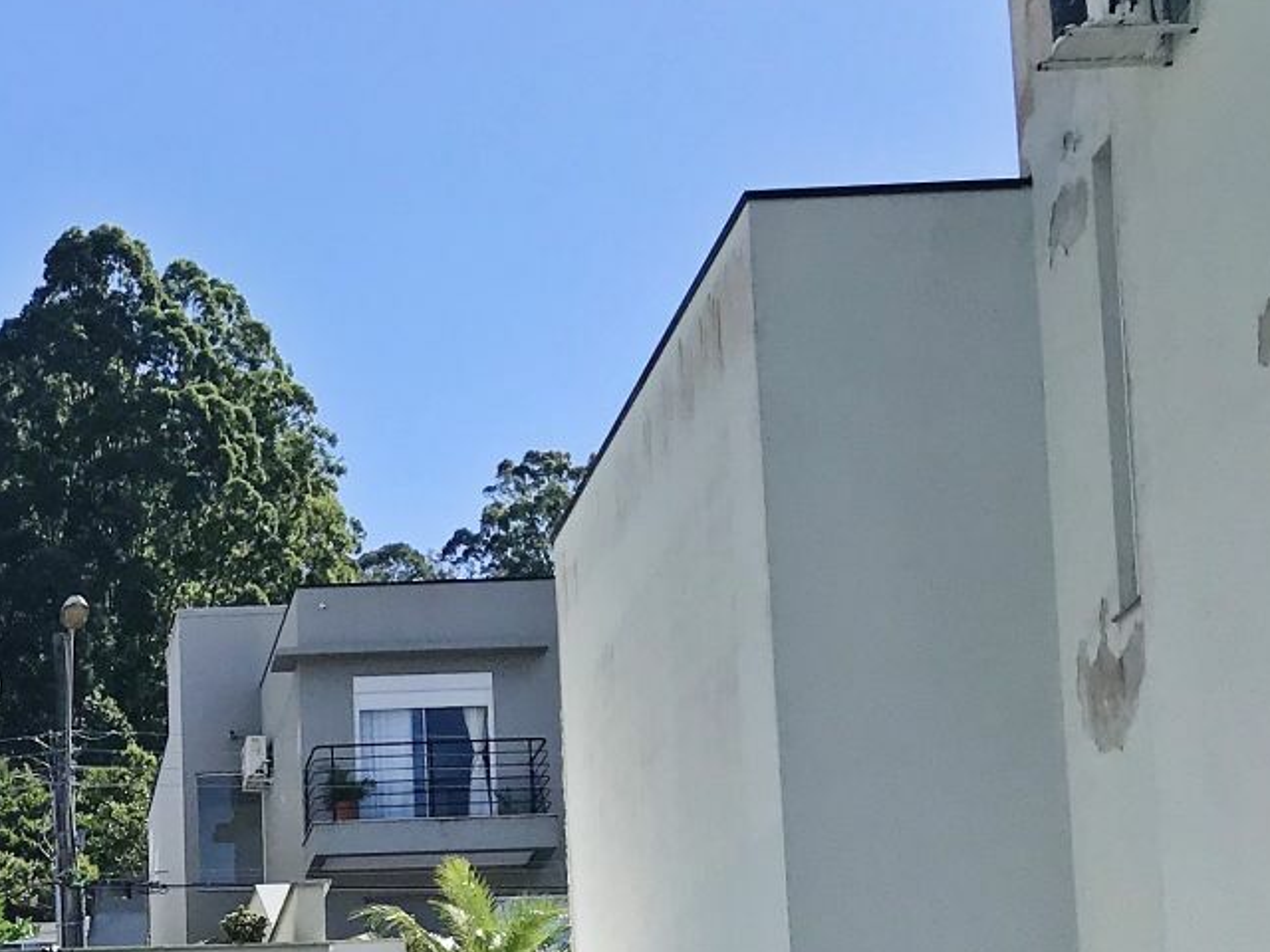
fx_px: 3082
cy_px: 1372
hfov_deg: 21.1
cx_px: -385
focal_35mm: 84
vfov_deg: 16.2
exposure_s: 1/2817
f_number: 1.8
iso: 20
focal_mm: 3.99
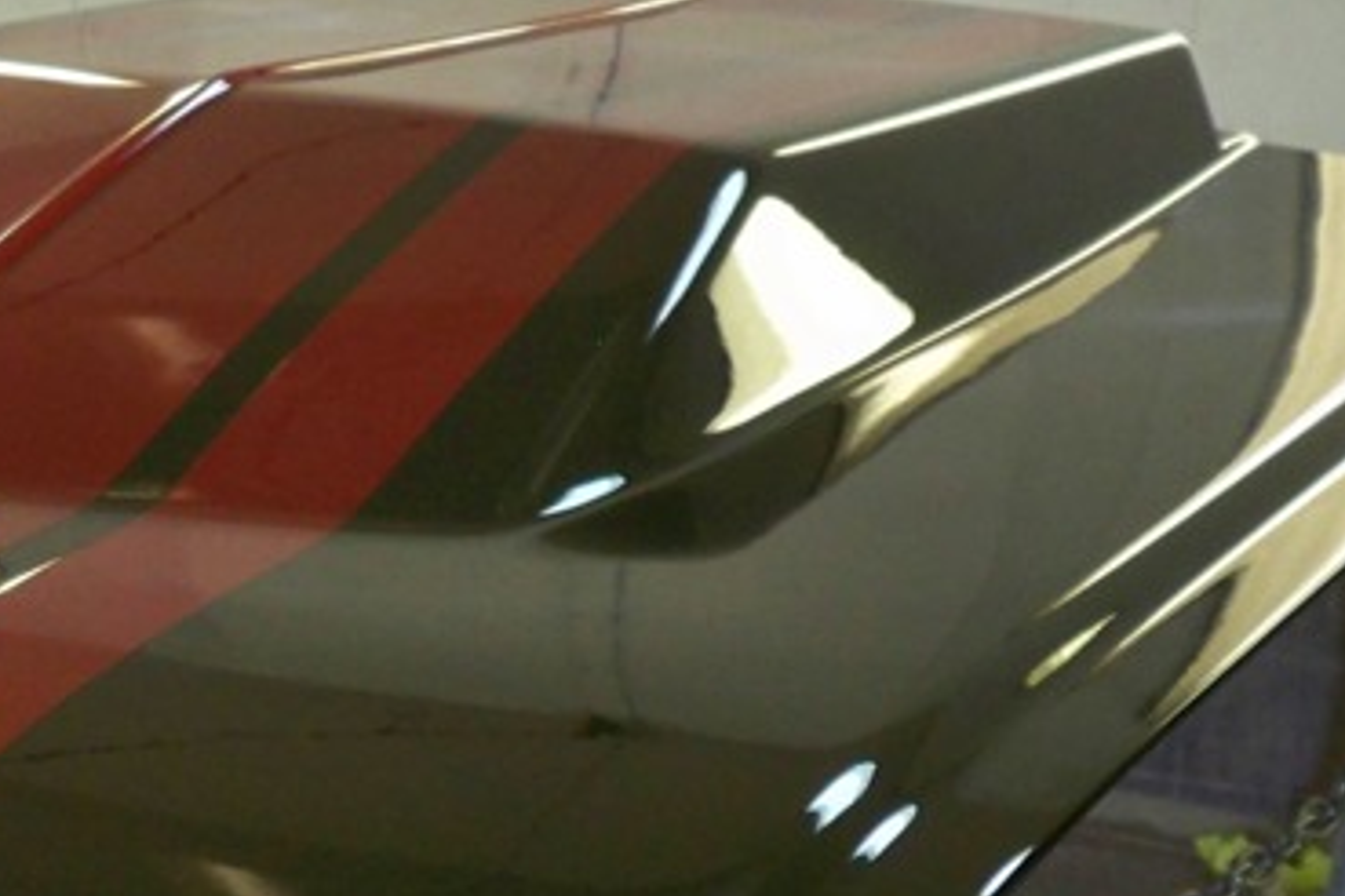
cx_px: 124
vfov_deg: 13.5
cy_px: 637
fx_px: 3773
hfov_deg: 19.8
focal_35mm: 101
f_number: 3.1
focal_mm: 6.3
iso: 200
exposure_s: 1/60
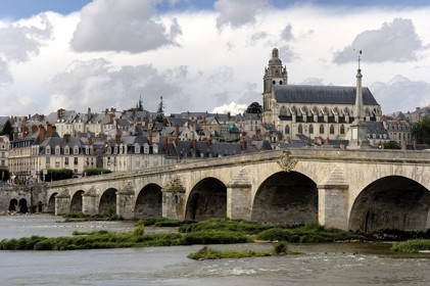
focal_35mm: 84
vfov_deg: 16.2
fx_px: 1003
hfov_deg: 24.2
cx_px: 215
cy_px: 143
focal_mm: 56
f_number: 10
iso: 100
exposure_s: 1/160
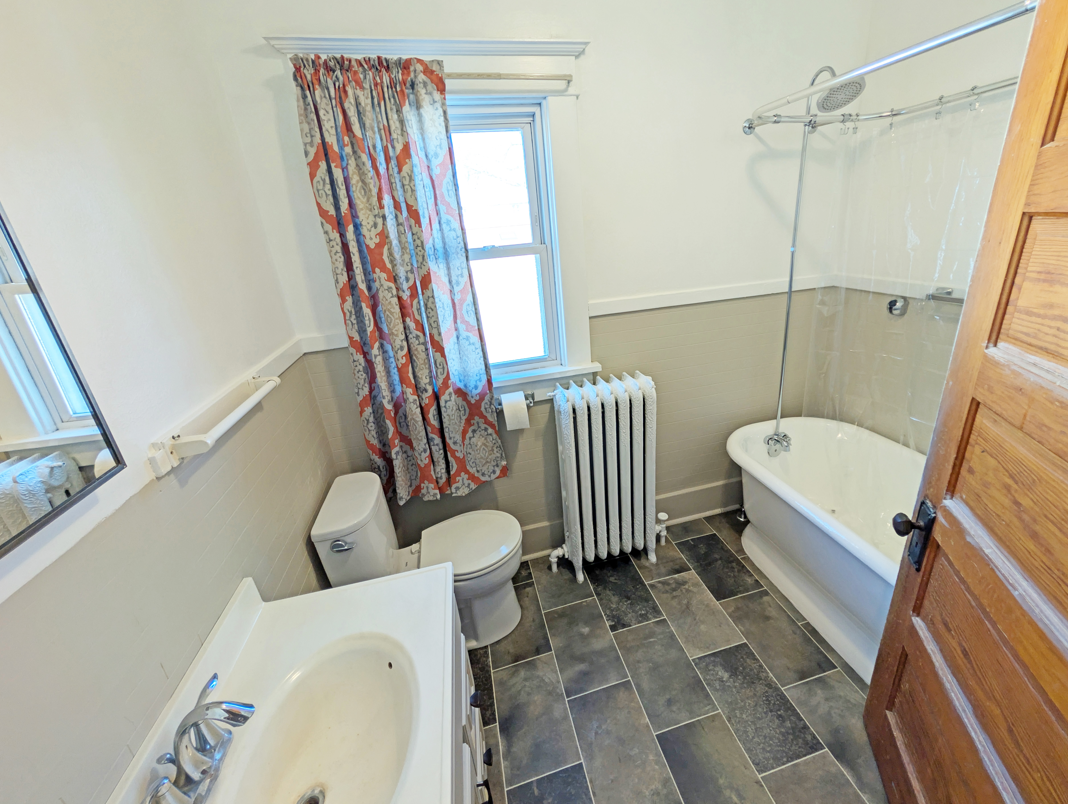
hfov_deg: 106.0
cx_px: 566
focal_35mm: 13
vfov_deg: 90.0
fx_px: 402
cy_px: 384
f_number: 1.7
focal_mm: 2.02
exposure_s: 1/121
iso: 64
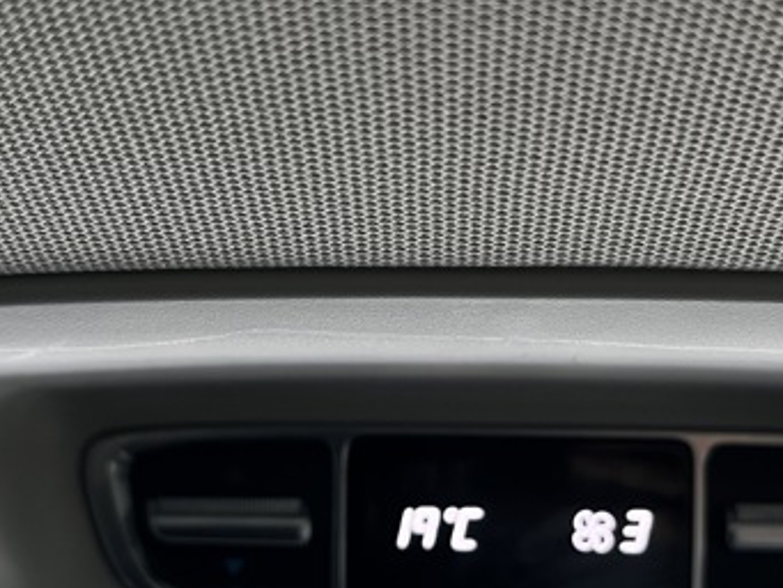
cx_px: 459
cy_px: 411
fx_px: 1380
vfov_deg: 23.9
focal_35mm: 61
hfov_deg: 31.6
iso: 160
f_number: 1.6
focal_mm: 5.1
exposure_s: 1/60
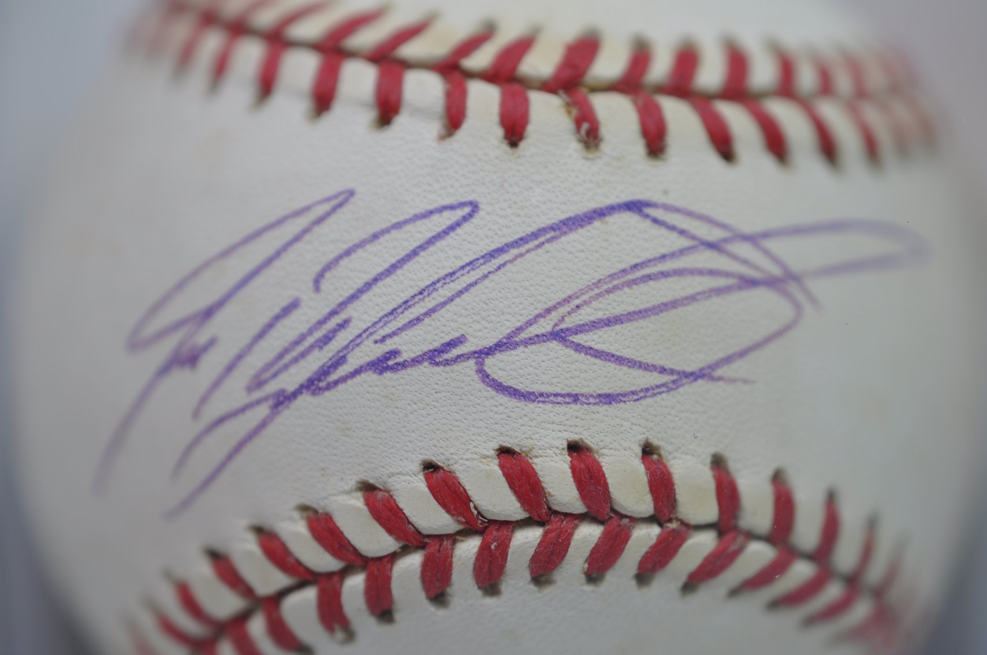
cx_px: 494
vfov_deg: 22.6
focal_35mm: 60
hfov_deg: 33.4
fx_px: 1643
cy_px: 328
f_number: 4
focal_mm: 40
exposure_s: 1/60
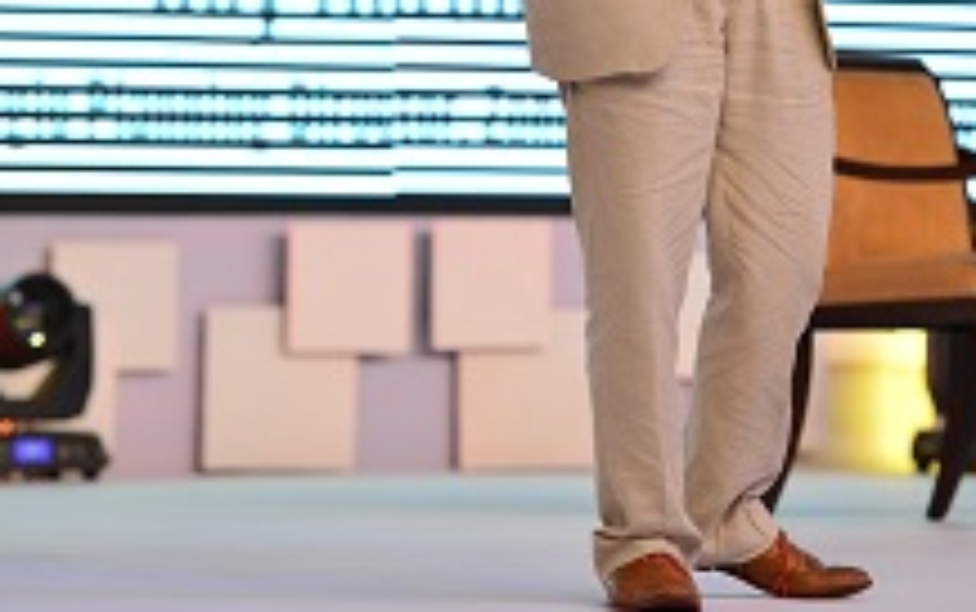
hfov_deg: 7.2
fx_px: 7746
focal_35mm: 291
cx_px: 648
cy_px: -45
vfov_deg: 4.5
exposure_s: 1/320
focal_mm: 135
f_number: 2.8
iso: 1000
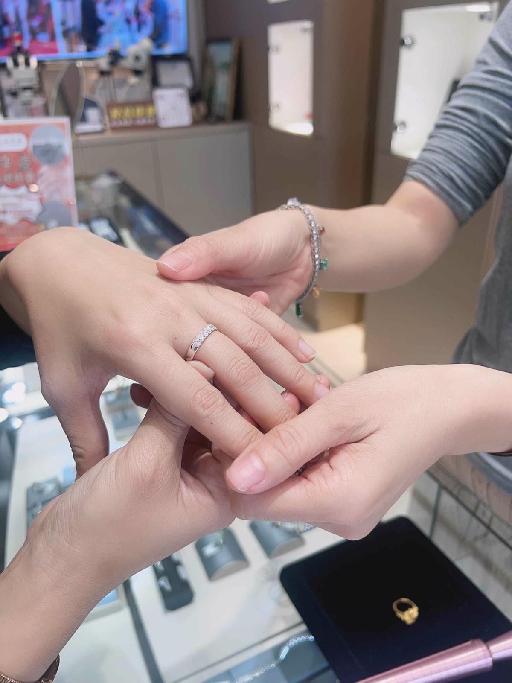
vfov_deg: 67.3
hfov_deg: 53.1
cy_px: 342
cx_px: 256
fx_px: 513
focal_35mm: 26
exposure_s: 1/132
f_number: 1.5
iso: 32
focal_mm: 5.7
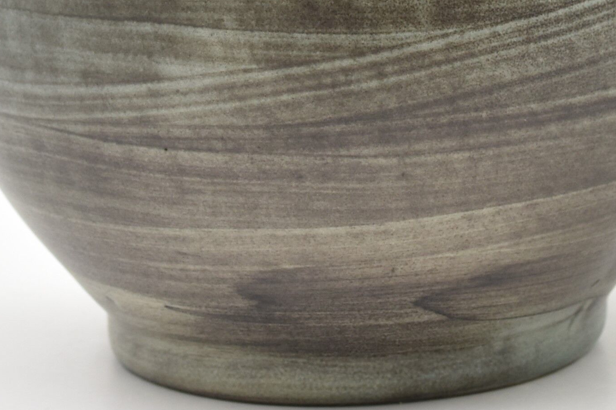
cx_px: 348
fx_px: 3268
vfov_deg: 7.1
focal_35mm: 191
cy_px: -141
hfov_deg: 10.8
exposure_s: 1/100
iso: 200
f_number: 5.6
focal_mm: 40
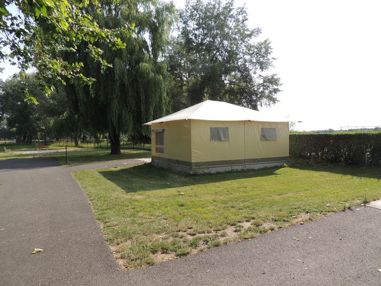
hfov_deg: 71.6
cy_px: 143
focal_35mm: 24
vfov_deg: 56.8
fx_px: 264
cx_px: 190
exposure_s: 1/800
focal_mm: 4.3
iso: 100
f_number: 3
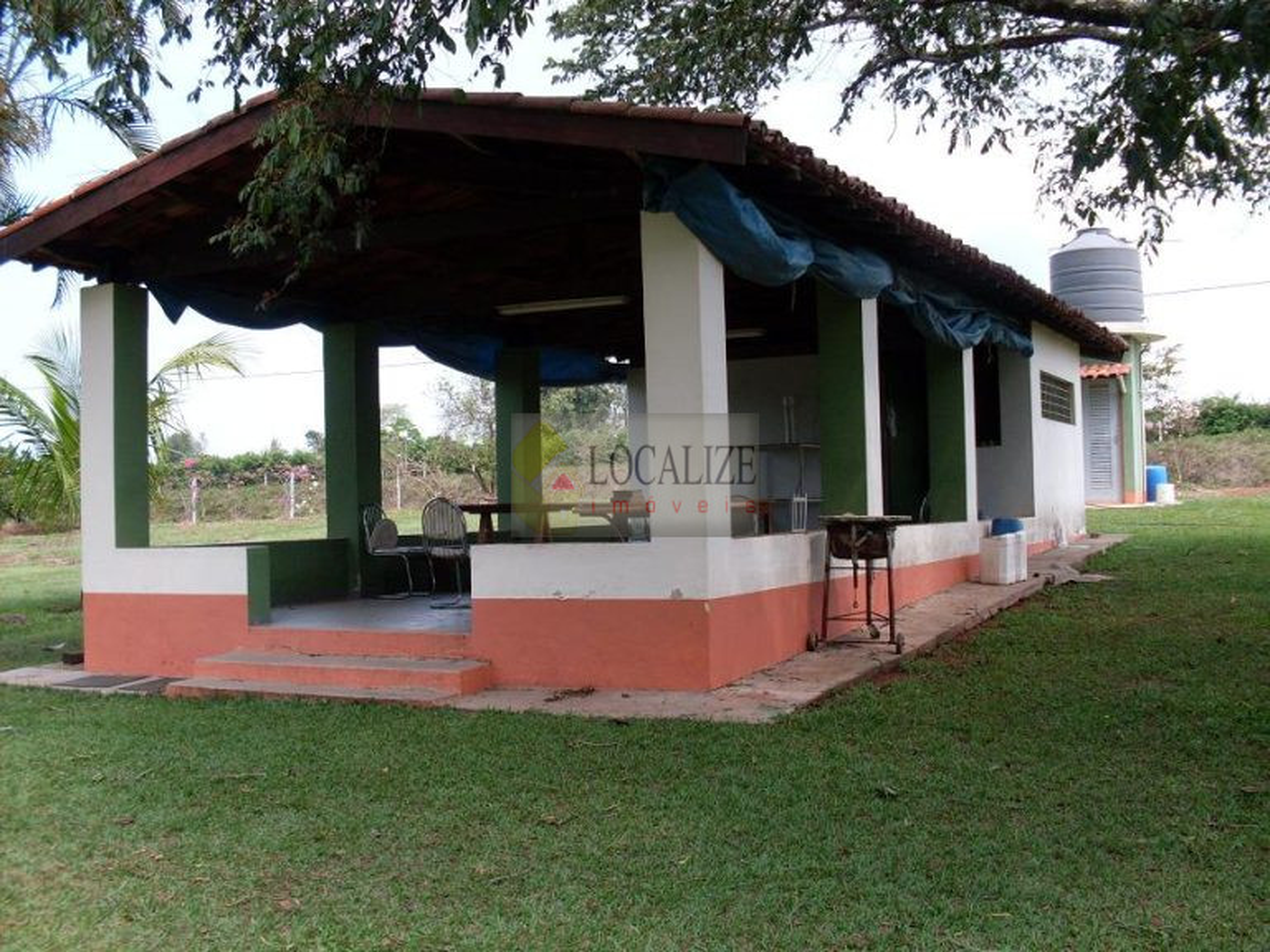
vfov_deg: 37.7
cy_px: 476
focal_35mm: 38
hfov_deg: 49.0
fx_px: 1394
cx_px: 635
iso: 80
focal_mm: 6.3
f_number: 2.8
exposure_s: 1/500
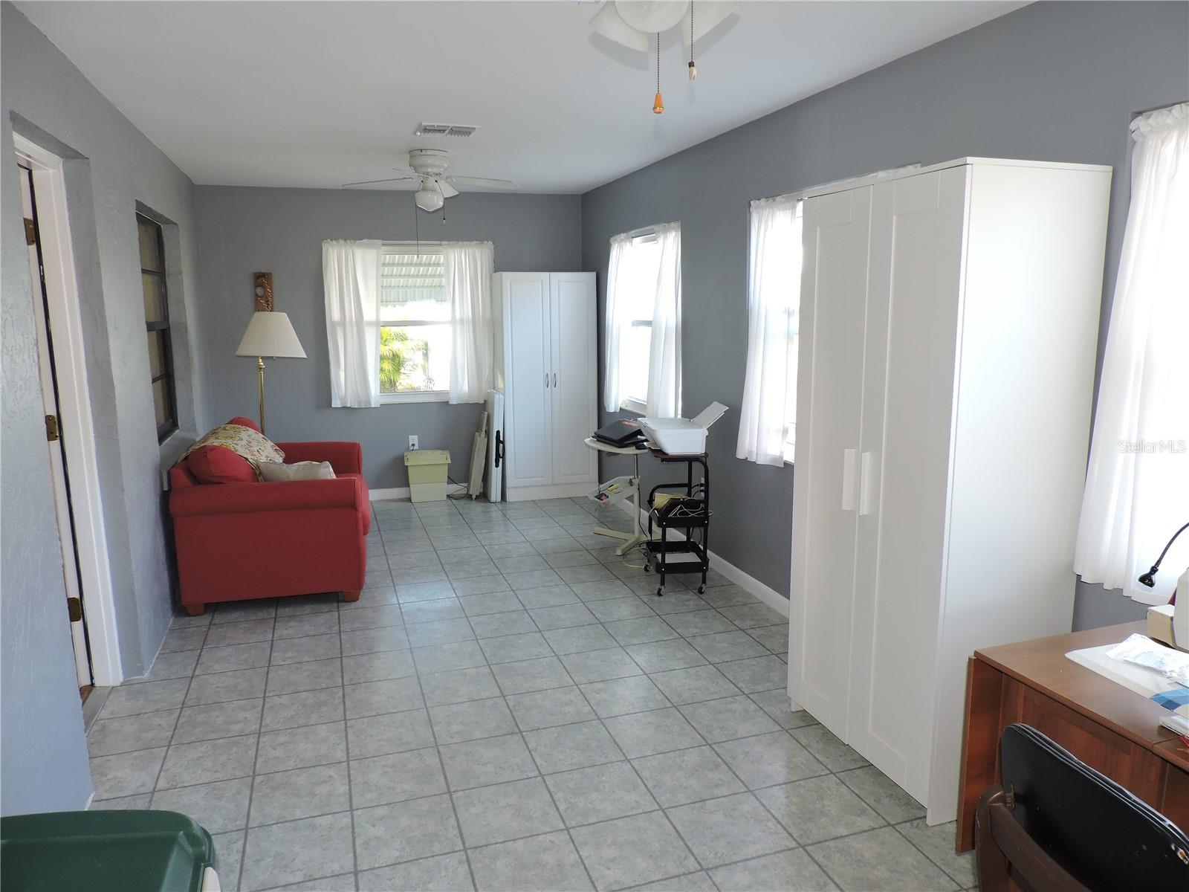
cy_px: 446
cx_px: 594
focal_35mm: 24
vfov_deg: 56.8
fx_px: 824
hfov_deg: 71.6
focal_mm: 4.3
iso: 200
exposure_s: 1/30
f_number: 3
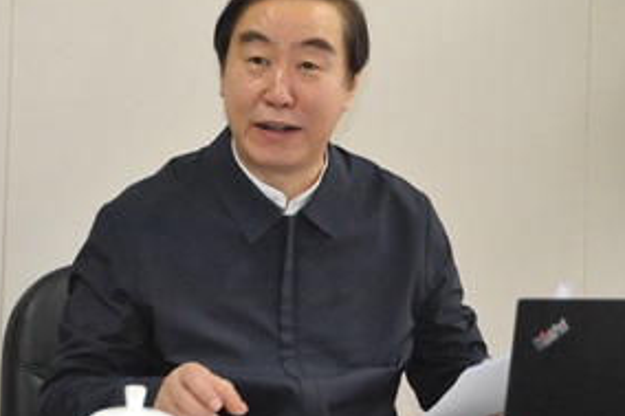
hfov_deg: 15.7
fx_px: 2273
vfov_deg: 10.4
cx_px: 346
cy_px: 94
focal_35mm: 131
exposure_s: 1/200
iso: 6400
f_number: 5.6
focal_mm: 62
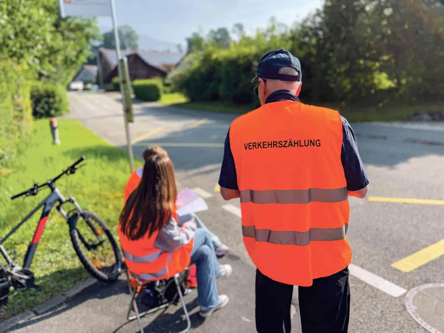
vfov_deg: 53.1
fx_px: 333
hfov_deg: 67.3
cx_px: 222
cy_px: 166
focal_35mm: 26
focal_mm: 4.2
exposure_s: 1/1825
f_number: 1.6
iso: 50
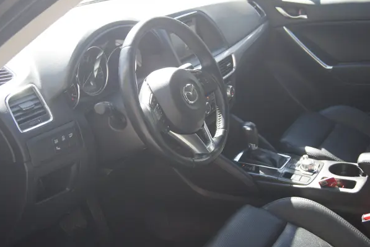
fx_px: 462
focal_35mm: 45
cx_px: 175
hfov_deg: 43.6
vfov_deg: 29.9
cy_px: 116
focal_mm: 28
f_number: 5
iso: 100
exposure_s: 1/50
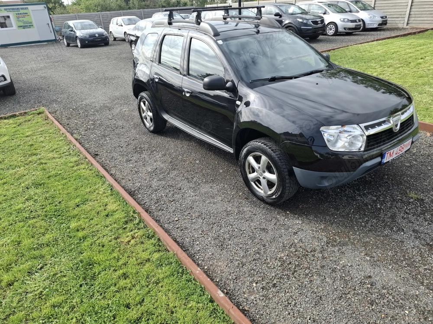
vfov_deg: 58.9
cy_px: 162
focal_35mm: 23
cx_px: 216
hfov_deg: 73.9
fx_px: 288
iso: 50
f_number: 1.8
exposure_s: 1/473
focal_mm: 5.54
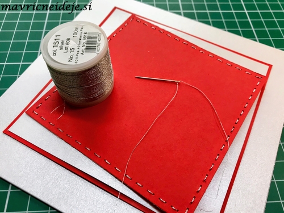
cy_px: 106
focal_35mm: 28
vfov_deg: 49.7
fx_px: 230
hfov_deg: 63.4
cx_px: 142
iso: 40
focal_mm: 3.99
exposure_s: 1/100
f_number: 1.8
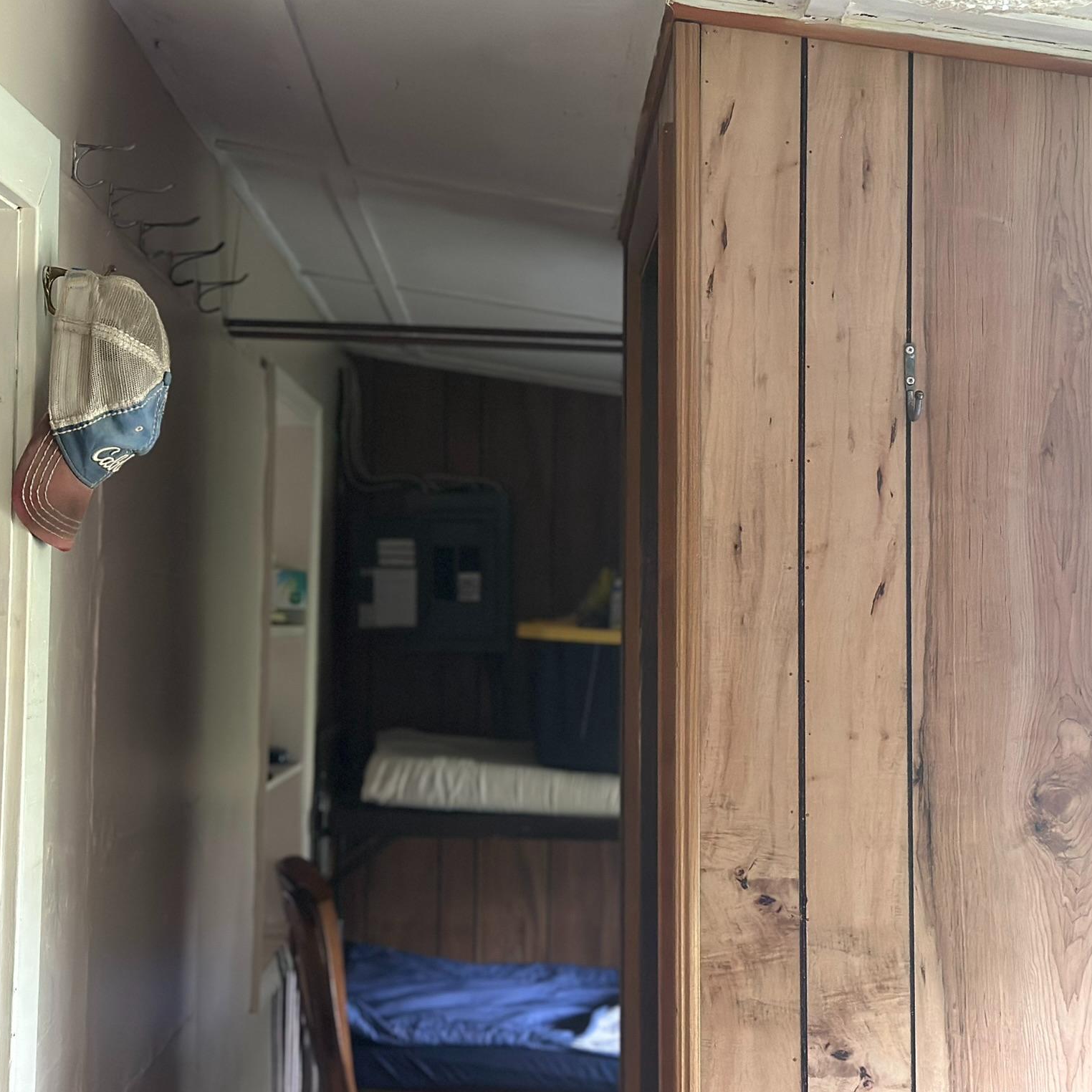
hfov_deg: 30.0
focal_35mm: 57
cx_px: 449
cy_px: 546
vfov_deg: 30.0
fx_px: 2034
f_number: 1.78
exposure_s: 1/40
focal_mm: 6.86
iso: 500
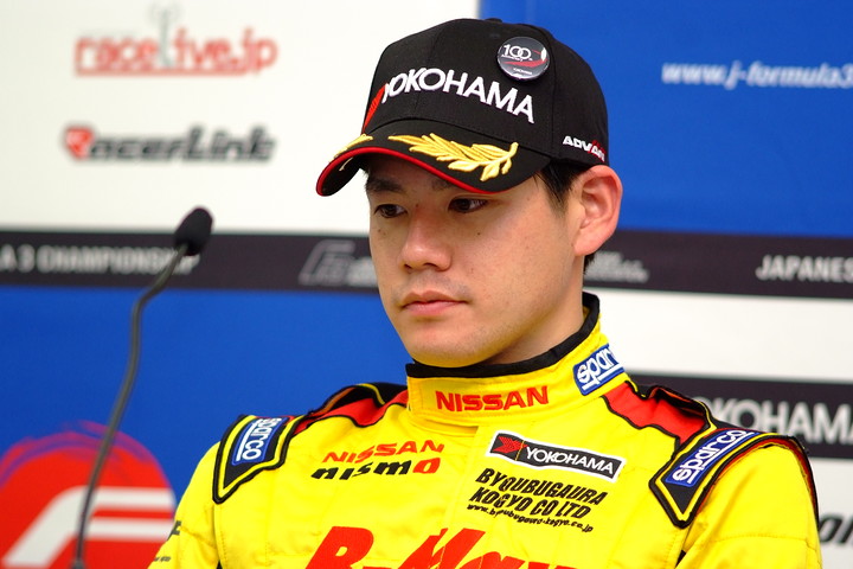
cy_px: 284
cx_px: 426
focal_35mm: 270
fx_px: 6397
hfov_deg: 7.6
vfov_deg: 5.1
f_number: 2.8
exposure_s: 1/250
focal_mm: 180
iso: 800
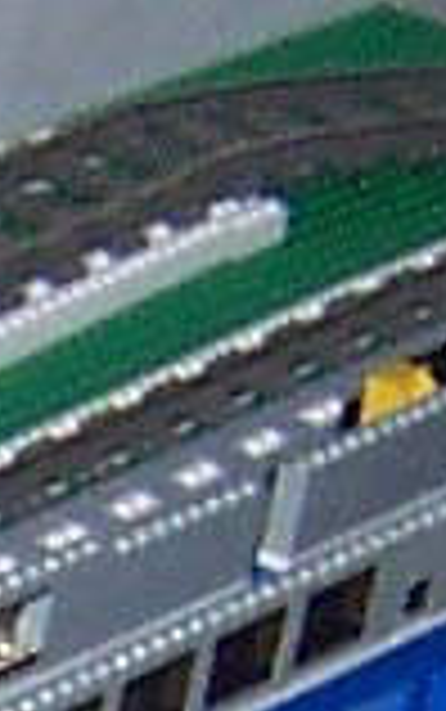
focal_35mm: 400
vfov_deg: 5.1
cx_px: -991
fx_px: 7765
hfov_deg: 3.2
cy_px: 1710
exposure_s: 1/60
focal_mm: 5.6
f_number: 2.8
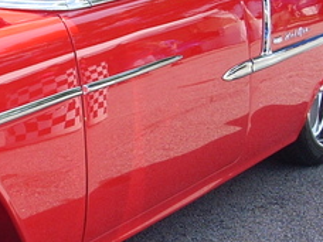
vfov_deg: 11.4
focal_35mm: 130
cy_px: 146
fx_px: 1213
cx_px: 30
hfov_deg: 15.0
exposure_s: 1/338
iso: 64
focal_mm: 6.2
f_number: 2.8
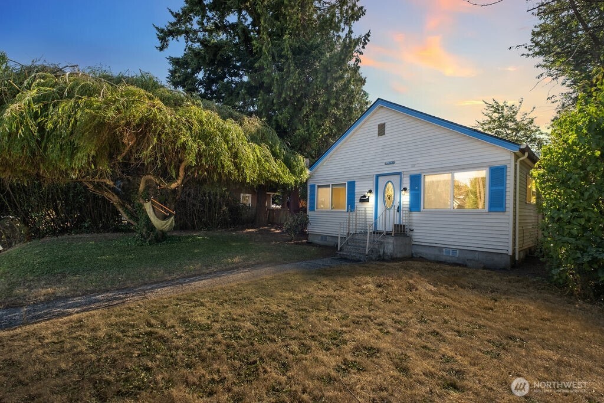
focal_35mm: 15
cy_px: 202
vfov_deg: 77.3
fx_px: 252
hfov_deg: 100.4
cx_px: 302
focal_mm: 10
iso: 250
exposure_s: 1/40
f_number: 8
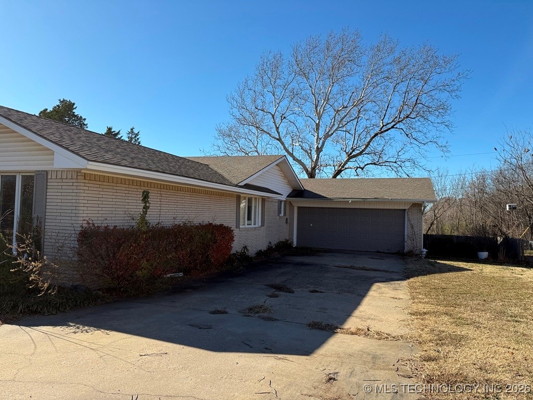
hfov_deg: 71.6
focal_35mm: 24
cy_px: 200
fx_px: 370
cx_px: 266
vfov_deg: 56.8
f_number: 1.78
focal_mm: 6.76
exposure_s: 1/3759
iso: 80
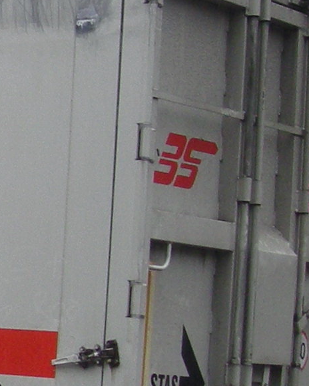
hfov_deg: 7.5
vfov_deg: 10.7
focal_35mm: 181
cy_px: 211
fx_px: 2069
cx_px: -600
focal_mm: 5.7
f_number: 2.8
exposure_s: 1/60.4
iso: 95
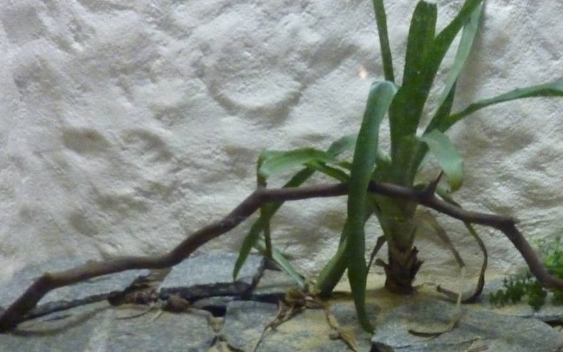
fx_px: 752
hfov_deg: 39.1
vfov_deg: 24.6
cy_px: 383
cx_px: 466
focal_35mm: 49
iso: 800
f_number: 3.3
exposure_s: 1/15
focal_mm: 4.1
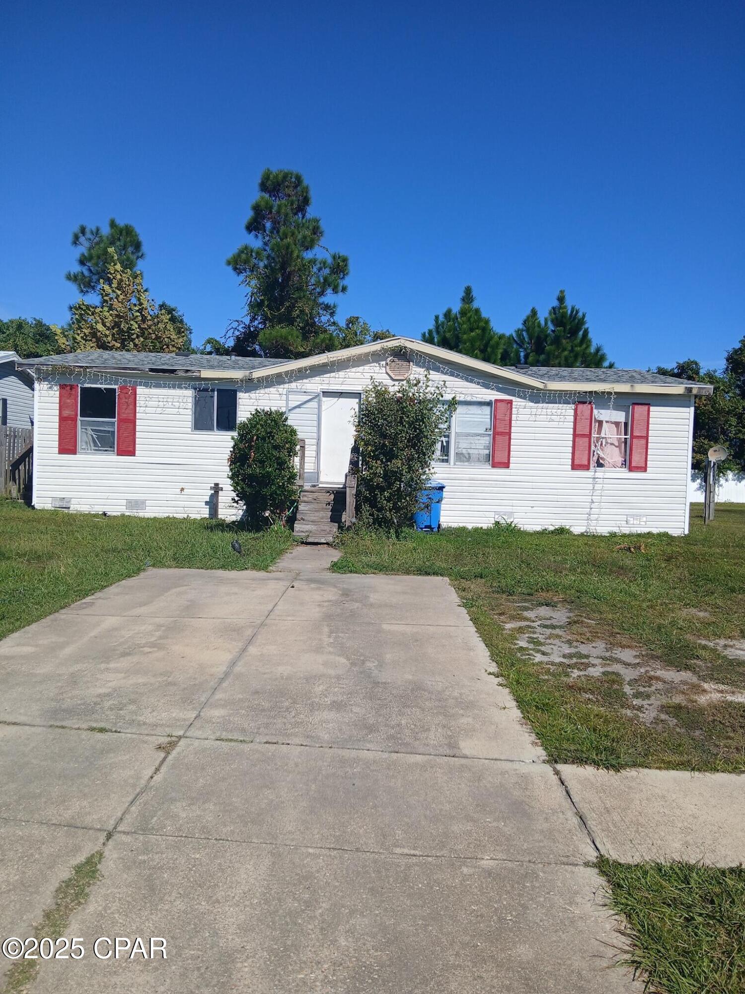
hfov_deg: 53.1
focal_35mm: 26
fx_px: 746
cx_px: 372
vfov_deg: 67.3
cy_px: 497
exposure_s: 1/984
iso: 20
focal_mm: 3.98
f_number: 1.8
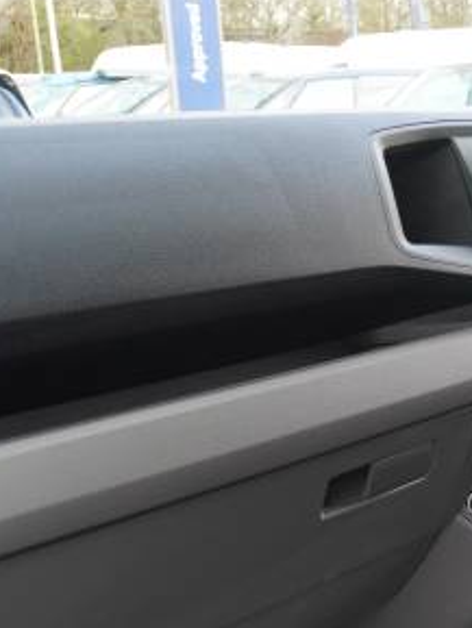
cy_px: 311
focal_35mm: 51
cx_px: 603
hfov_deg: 25.0
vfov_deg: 37.5
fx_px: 927
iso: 400
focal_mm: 16
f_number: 4
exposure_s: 1/60
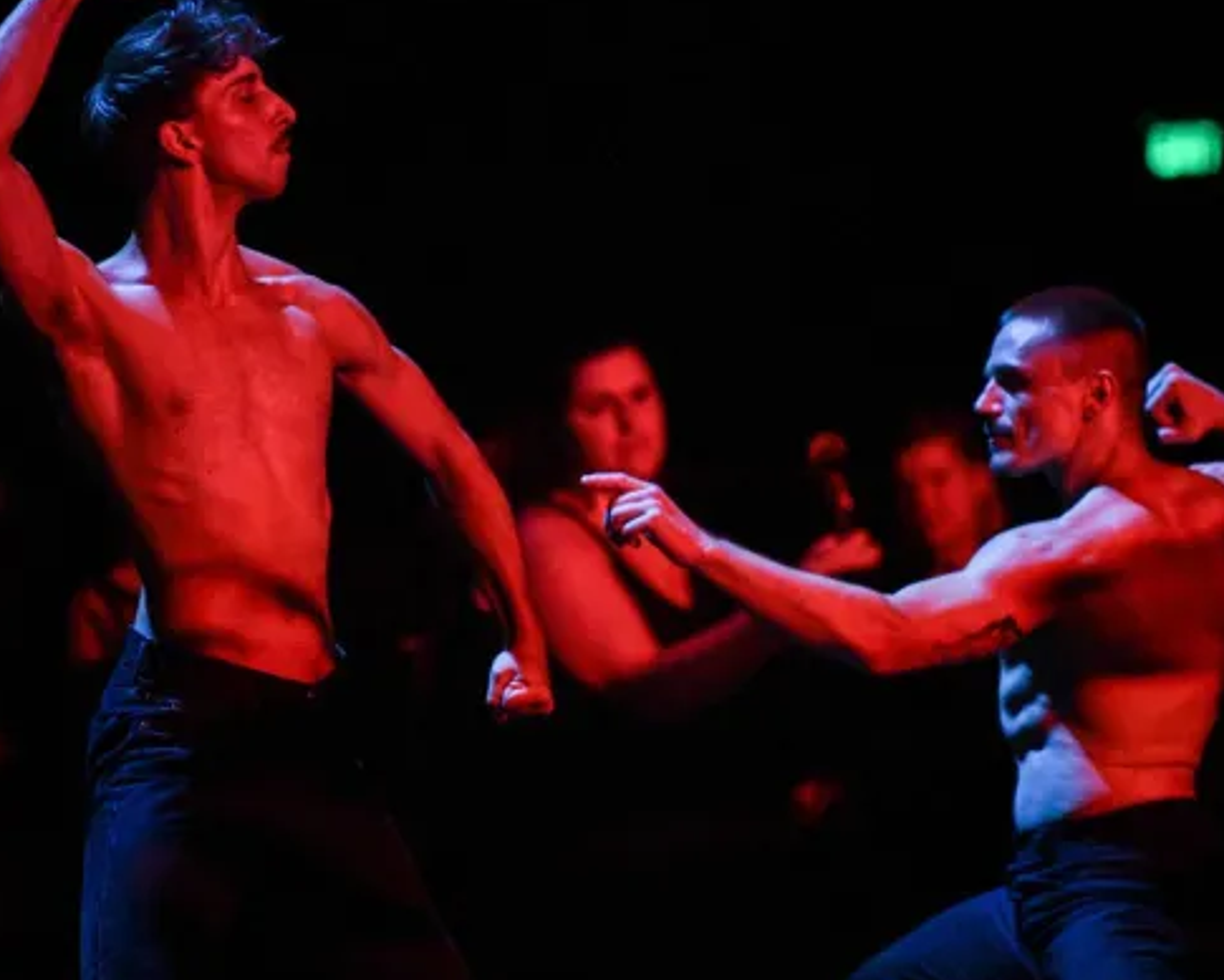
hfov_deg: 6.6
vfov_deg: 5.3
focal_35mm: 294
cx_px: 659
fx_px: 10650
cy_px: 481
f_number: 2.8
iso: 2500
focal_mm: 200
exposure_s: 1/320
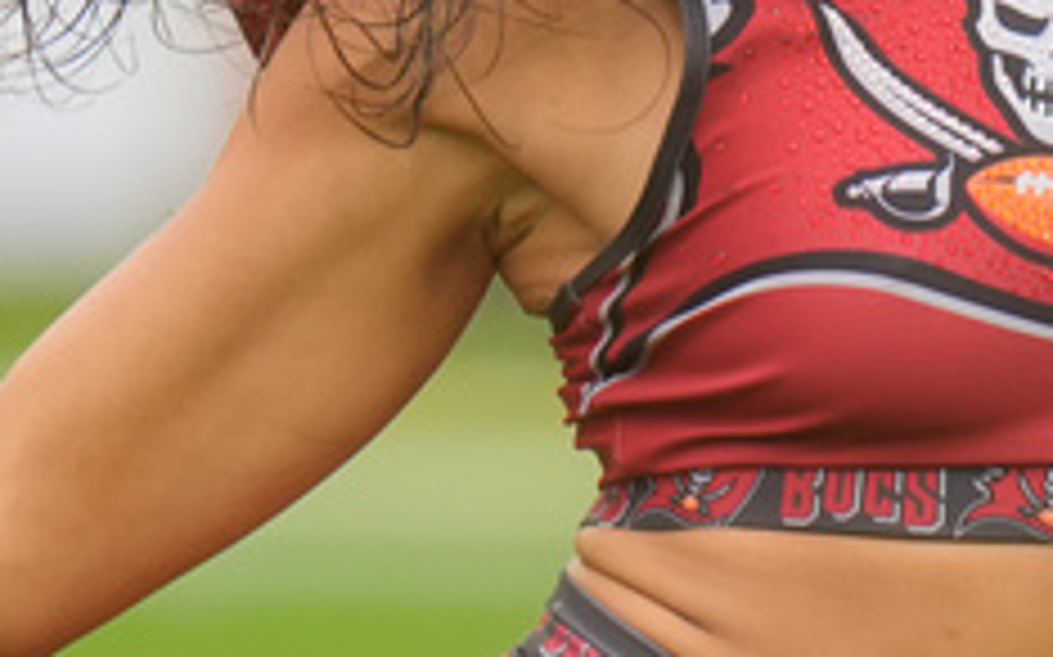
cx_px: 976
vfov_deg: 0.7
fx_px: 51143
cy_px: 25
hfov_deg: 1.2
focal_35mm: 1783
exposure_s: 1/1250
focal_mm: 400
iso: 1000
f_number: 4
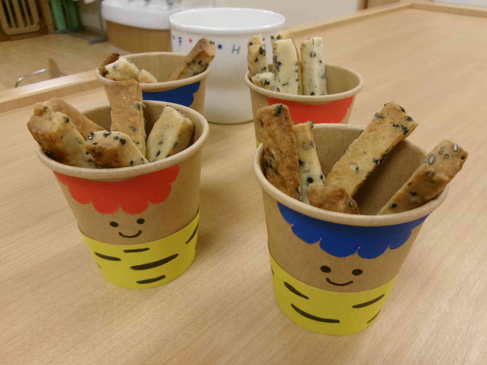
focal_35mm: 28
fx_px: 394
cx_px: 244
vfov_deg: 49.7
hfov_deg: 63.4
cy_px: 182
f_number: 3.9
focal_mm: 5.1
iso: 100
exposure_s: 1/50
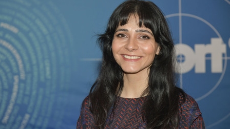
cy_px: 67
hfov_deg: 21.4
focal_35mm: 100
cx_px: 115
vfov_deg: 12.1
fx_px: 610
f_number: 5.6
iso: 640
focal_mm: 95
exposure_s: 1/200
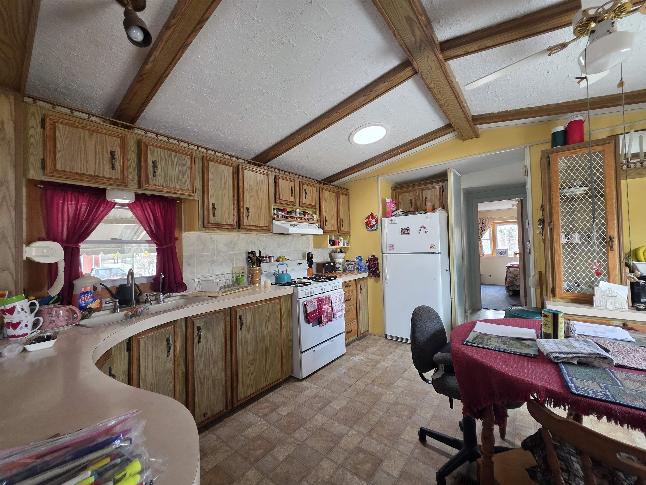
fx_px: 243
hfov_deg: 106.2
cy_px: 242
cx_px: 323
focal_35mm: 13
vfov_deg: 89.9
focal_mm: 2.2
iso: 200
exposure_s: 1/60
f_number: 1.9
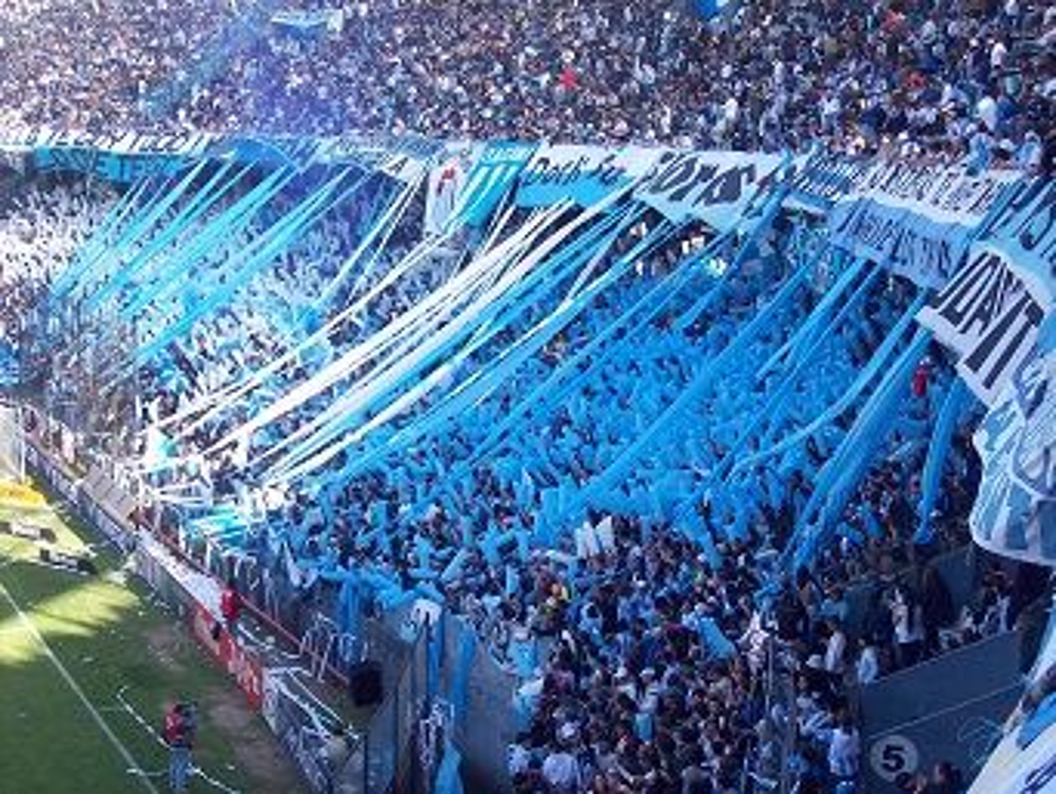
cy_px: 397
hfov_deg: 34.3
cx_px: 528
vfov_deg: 26.1
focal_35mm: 56
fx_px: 1710
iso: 80
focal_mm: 9.4
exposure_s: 1/219
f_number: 3.4
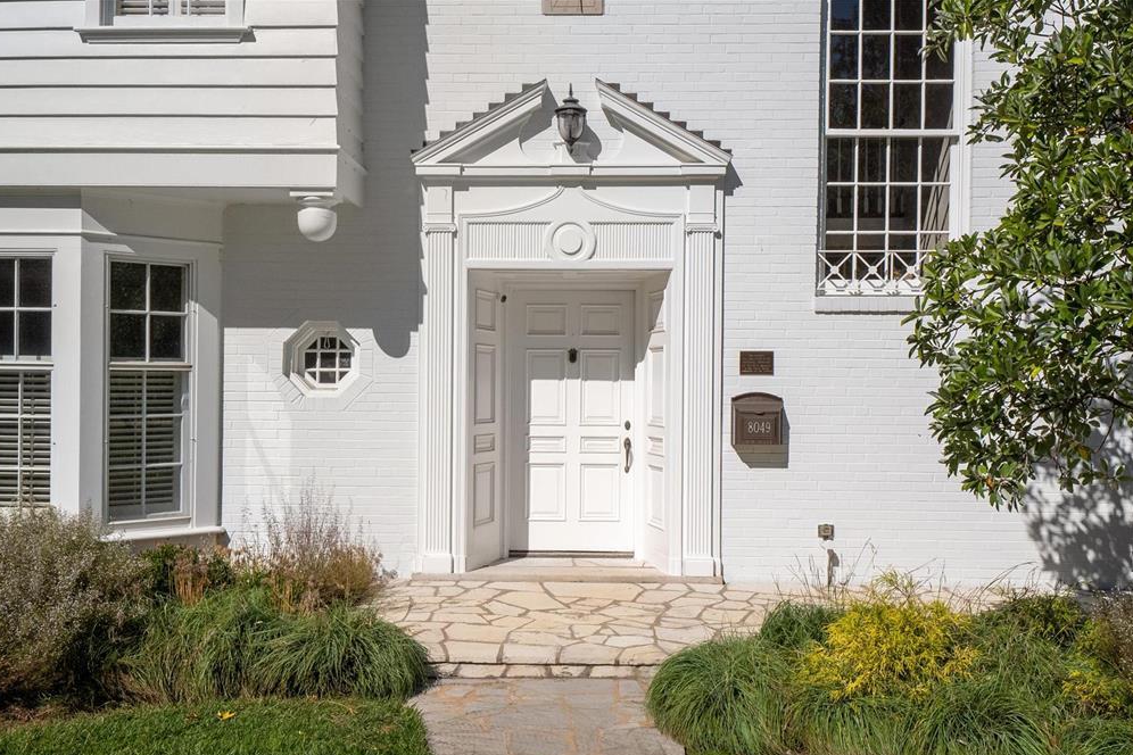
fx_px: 1164
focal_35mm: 37
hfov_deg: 51.9
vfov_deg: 35.9
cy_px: 387
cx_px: 572
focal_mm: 18
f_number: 8
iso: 400
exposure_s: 1/4000
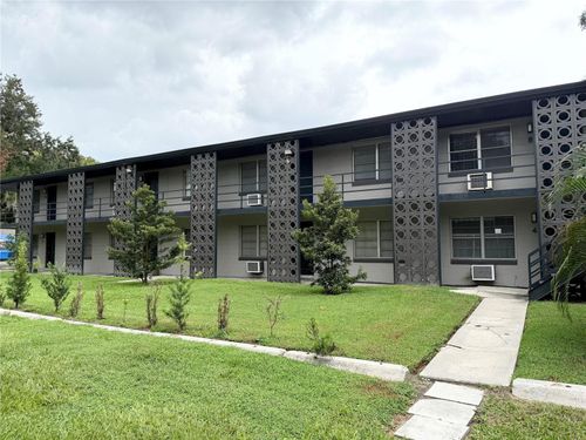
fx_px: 406
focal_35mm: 24
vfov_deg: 56.8
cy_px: 220
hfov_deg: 71.6
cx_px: 293
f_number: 1.78
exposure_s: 1/2445
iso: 100
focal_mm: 6.76
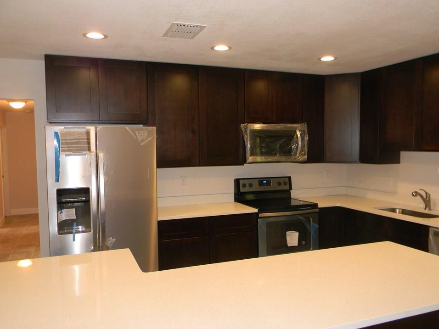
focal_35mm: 30
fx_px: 380
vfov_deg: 46.8
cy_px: 171
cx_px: 231
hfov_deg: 59.9
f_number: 3.5
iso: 200
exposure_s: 1/26
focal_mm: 5
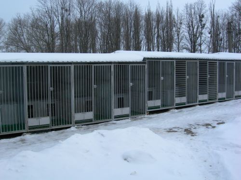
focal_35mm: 38
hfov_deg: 49.0
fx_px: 265
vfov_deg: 37.7
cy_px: 90
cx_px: 120
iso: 50
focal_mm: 7.8
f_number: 4.8
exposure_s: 1/467
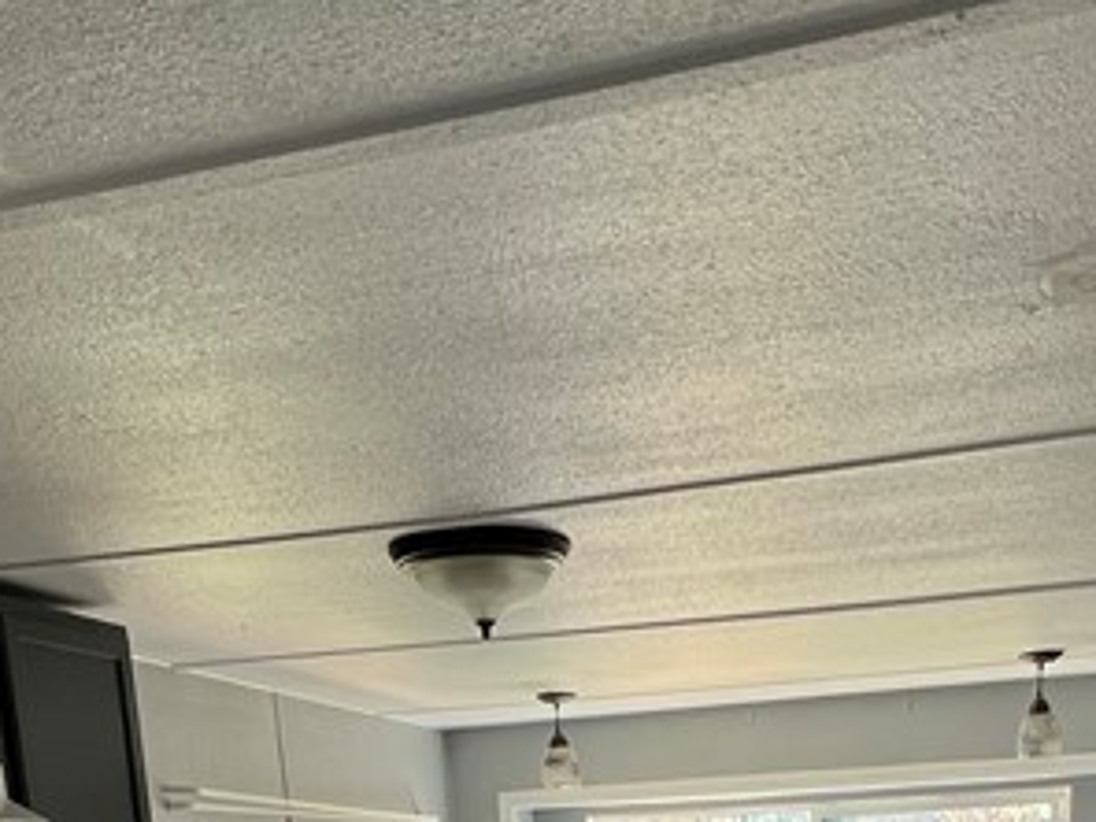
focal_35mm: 45
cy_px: 1296
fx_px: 1425
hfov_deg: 42.0
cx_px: 629
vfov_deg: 23.9
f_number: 1.8
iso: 50
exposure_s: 1/99
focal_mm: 1.57
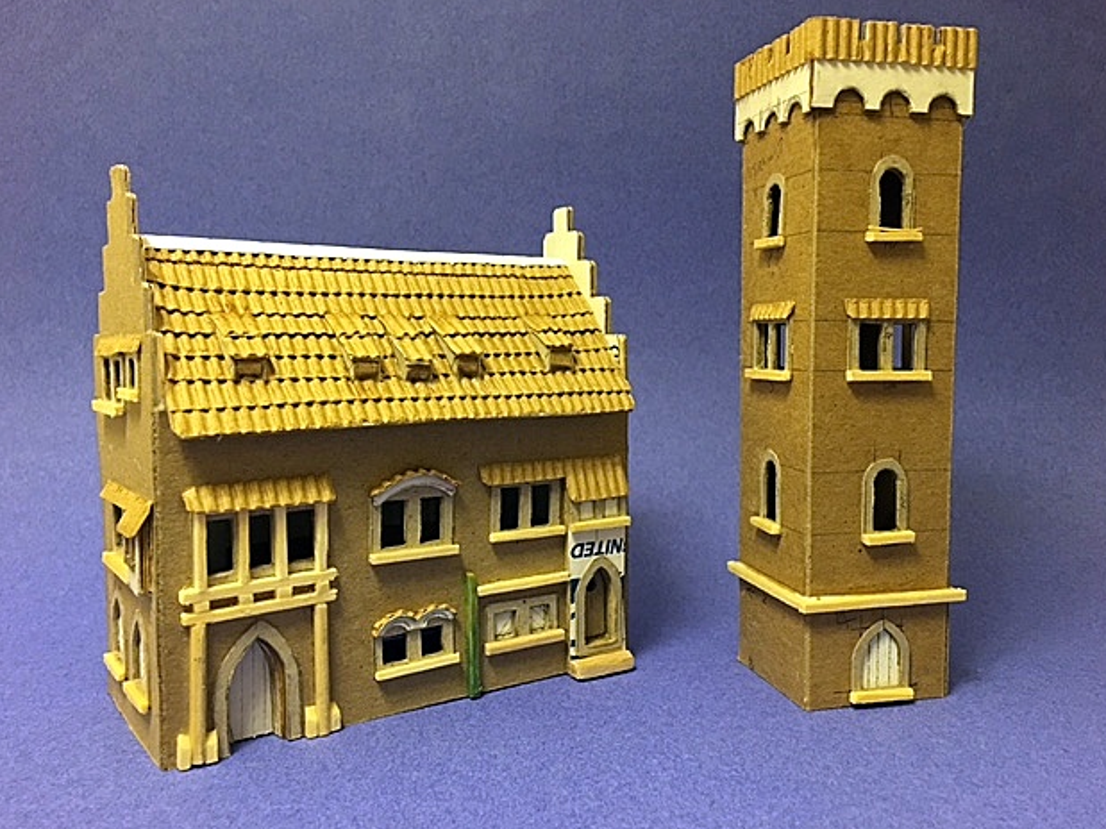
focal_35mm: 30
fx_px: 958
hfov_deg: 60.0
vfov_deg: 46.8
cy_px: 413
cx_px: 557
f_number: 2.2
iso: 80
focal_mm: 4.15
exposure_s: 1/15
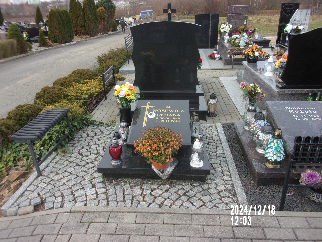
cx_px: 161
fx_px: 260
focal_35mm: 28
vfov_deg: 49.7
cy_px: 121
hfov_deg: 63.4
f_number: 3.9
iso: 80
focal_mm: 5.1
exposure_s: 1/105
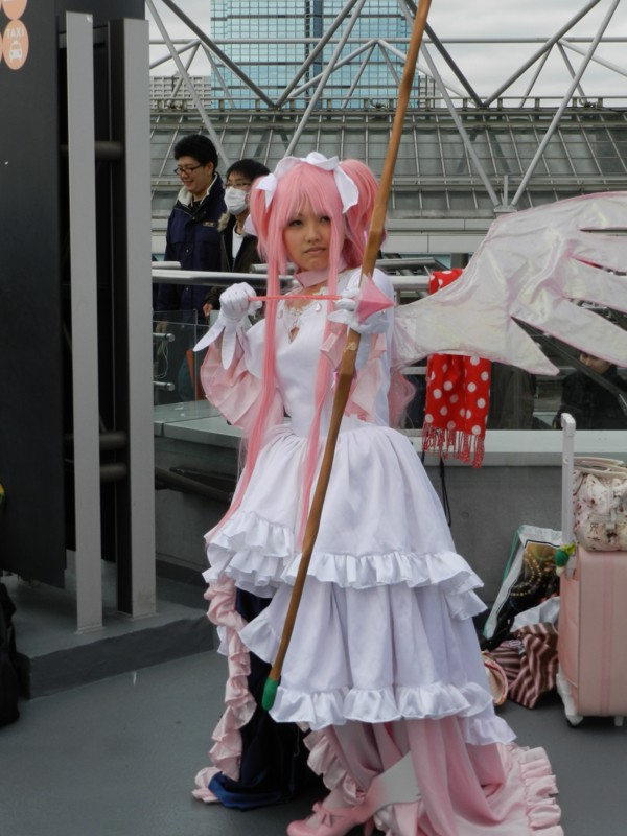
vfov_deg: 32.2
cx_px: 314
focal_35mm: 60
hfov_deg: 24.4
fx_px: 1449
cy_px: 418
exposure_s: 1/500
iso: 160
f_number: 4.6
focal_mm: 10.7
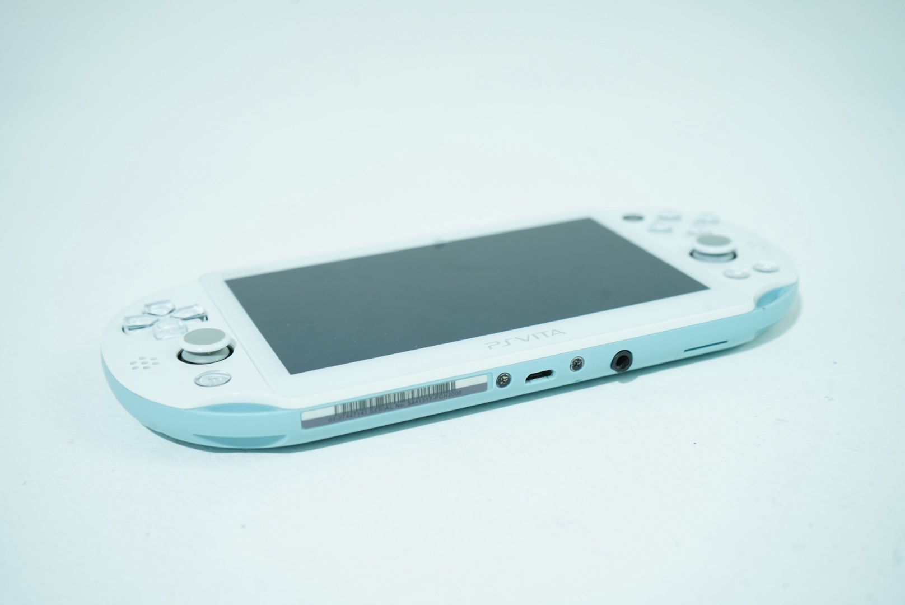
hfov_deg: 43.6
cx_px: 452
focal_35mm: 45
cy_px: 302
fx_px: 1132
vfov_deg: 29.9
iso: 250
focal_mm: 45
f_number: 7.1
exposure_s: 1/50
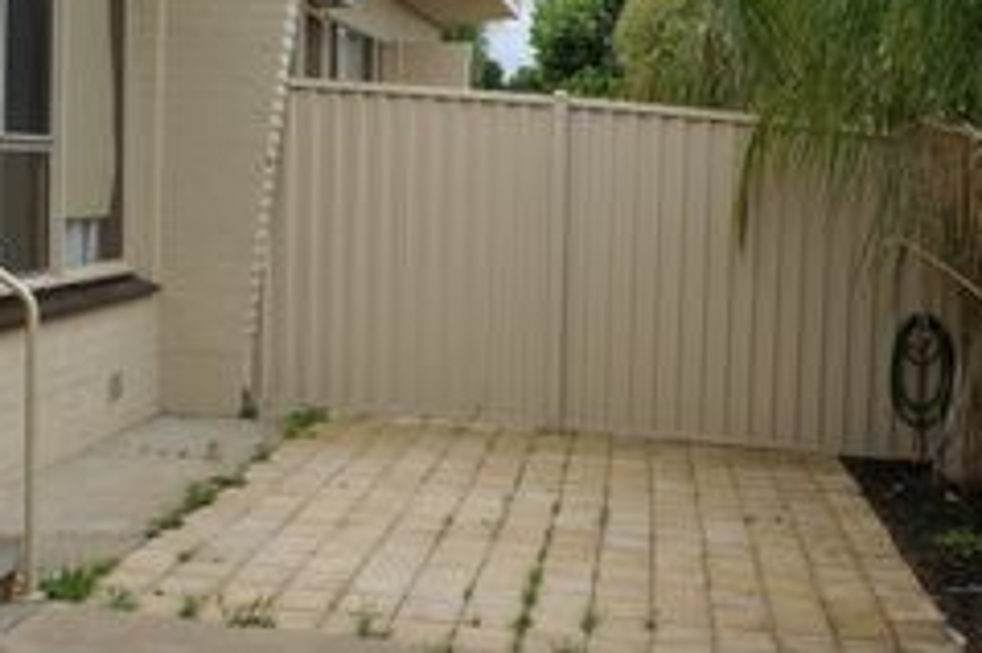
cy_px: 253
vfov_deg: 25.4
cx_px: 592
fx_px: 1445
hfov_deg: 37.4
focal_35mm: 53
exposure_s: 1/80
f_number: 10
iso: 100
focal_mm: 18
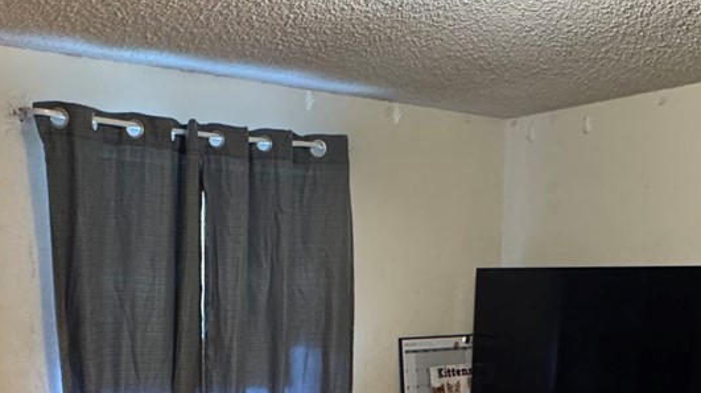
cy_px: 405
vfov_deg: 24.6
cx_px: 304
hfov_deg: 44.5
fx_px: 855
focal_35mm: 46
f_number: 2.2
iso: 800
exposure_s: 1/60
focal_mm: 2.22
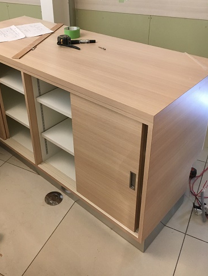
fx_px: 288
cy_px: 106
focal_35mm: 36
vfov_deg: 50.9
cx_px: 81
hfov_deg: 39.5
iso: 125
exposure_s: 1/30
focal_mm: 4.15
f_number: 2.2
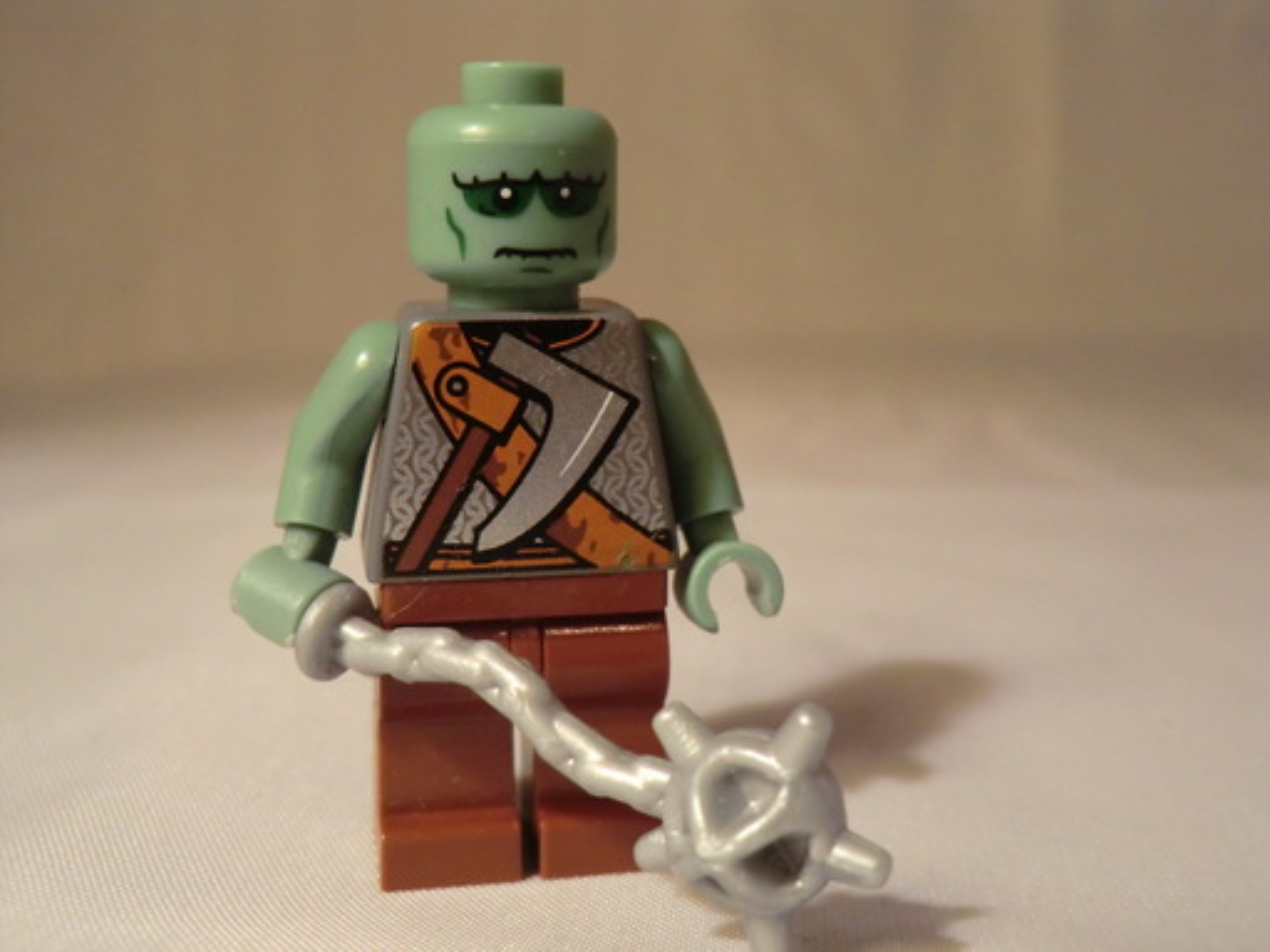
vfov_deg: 36.0
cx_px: 635
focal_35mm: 40
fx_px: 1468
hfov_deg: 46.8
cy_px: 476
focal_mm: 7.1
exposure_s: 1/60
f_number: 3.8
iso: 400
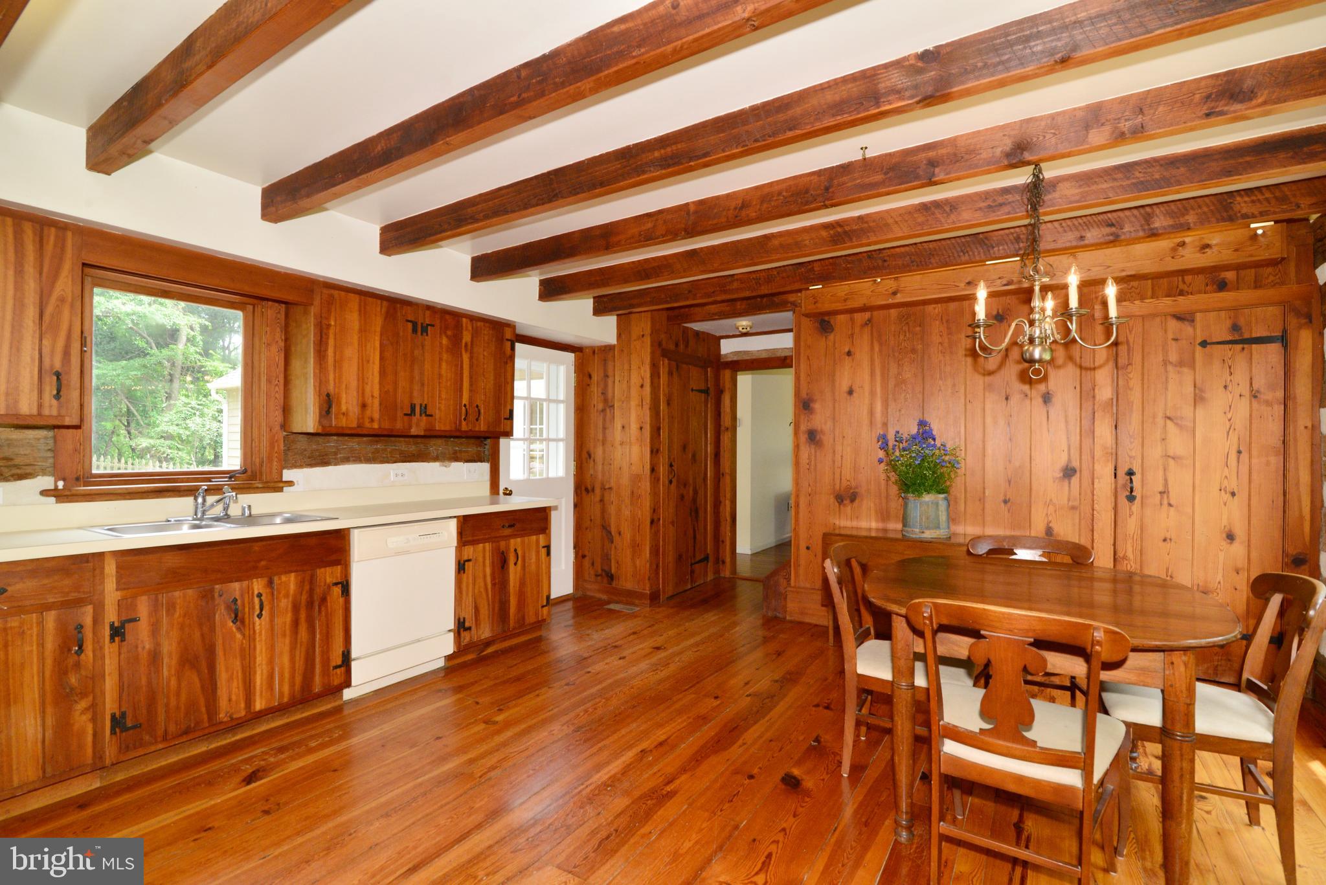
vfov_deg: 73.8
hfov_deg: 96.7
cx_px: 663
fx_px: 590
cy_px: 442
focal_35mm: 16
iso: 1600
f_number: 9
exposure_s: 1/125
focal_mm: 16
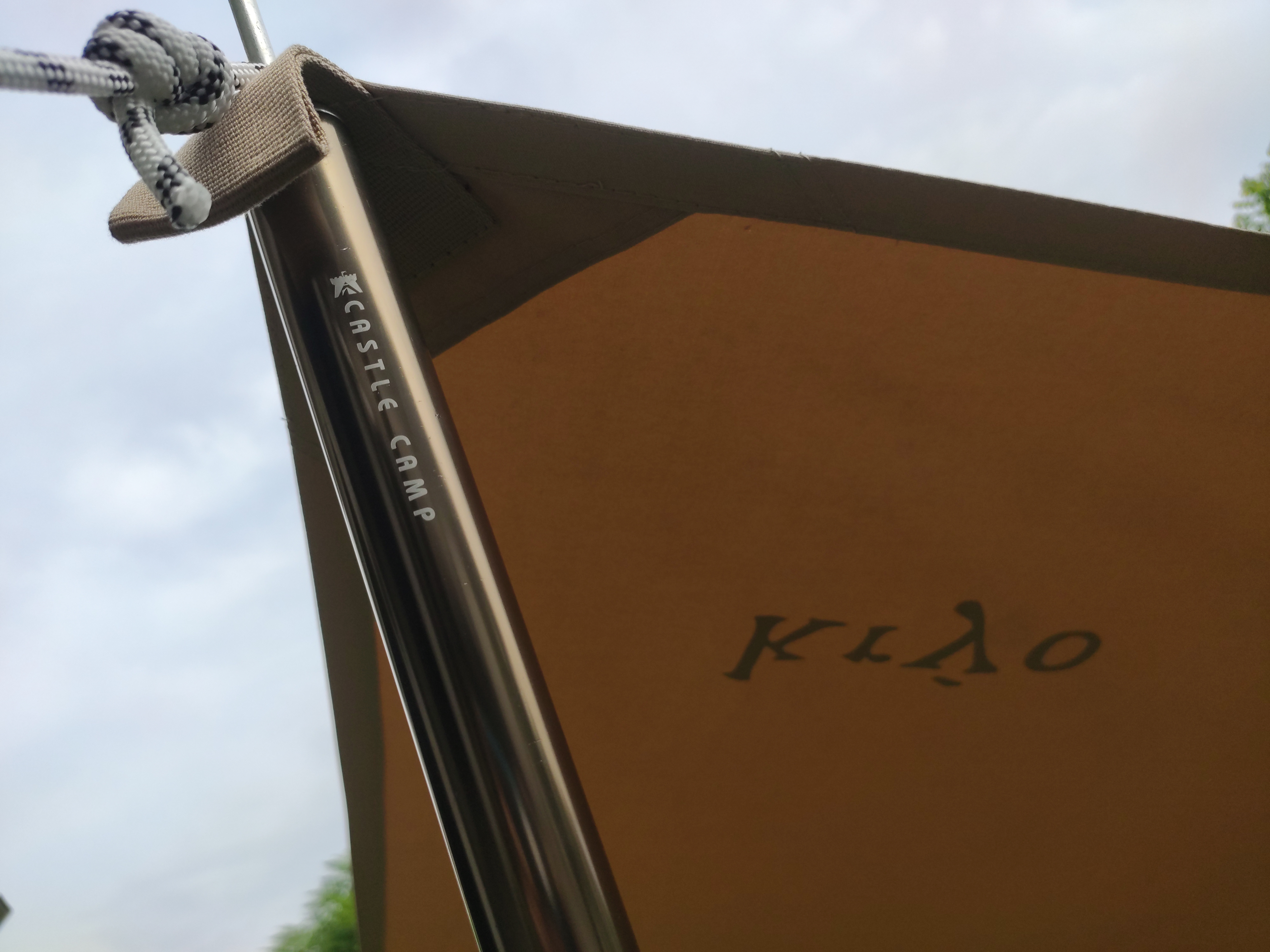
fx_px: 954
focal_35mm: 26
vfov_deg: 53.1
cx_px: 635
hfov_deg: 67.3
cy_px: 476
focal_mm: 4.77
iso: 112
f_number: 1.75
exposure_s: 1/750
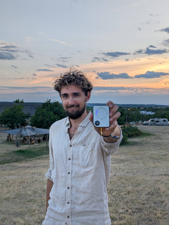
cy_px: 112
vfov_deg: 39.6
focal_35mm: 48
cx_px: 84
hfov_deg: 30.3
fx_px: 312
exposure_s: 1/460
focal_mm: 6.81
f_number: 1.85
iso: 46
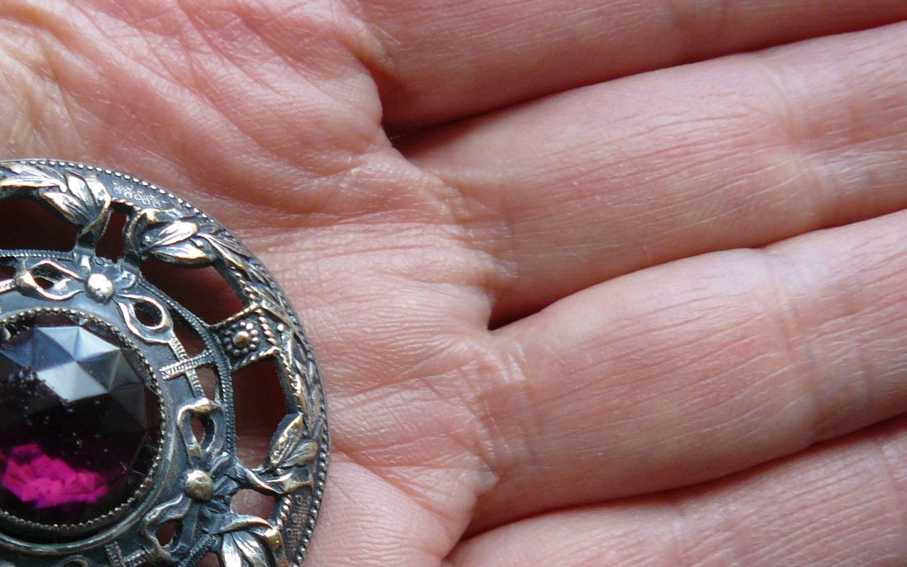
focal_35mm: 67
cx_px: 133
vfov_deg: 19.2
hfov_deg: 29.6
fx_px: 1656
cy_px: 477
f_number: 2.8
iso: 100
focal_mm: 6
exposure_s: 1/50
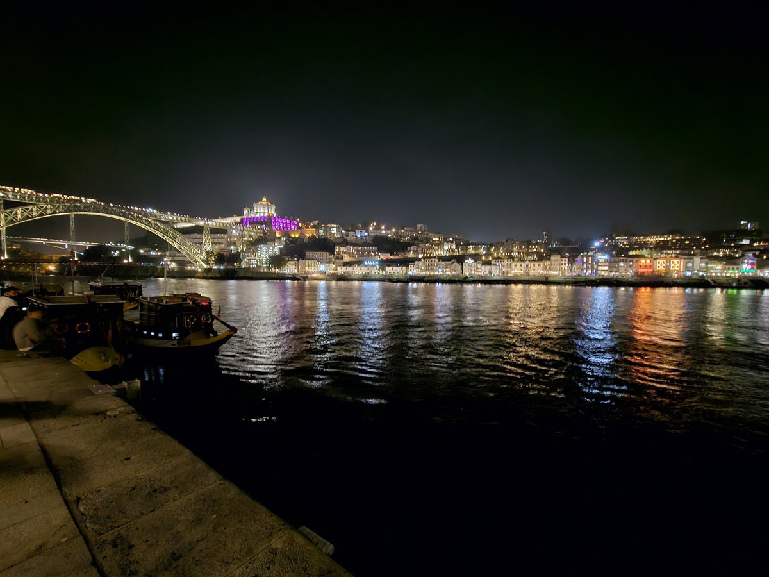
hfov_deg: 106.2
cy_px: 288
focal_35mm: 13
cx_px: 384
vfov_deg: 89.9
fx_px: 289
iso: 1000
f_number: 2.2
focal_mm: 2.2
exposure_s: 1/8.33
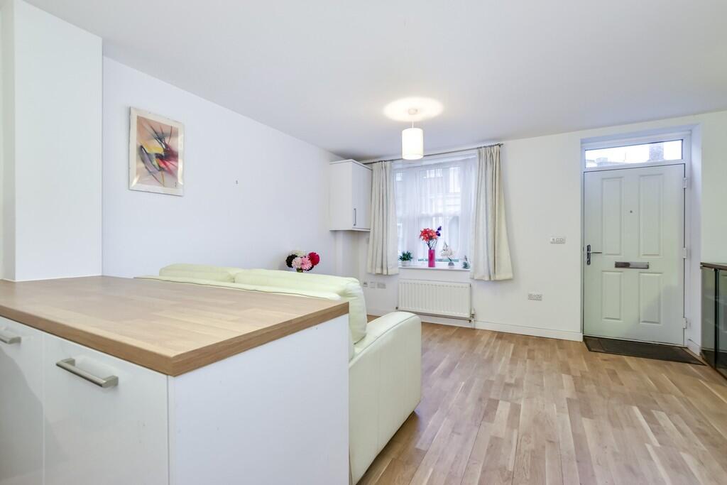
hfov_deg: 100.4
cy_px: 242
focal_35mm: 15
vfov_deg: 77.3
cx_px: 364
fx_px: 303
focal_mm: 10
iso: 640
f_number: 8
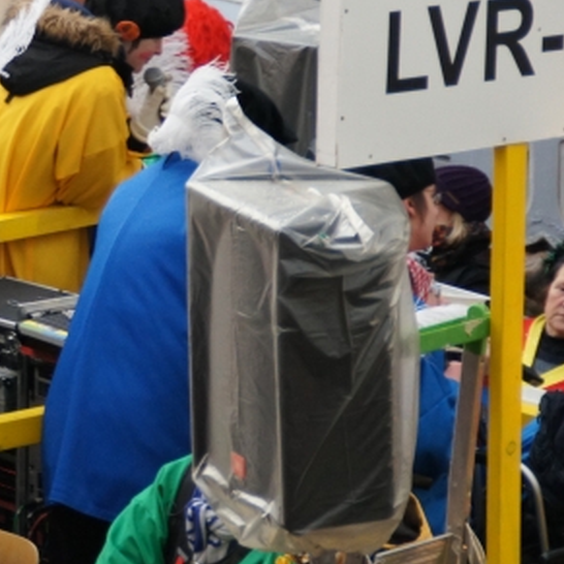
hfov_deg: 4.9
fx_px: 6525
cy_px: 62
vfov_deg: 4.9
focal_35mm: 354
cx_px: -297
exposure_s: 1/160
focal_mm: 90
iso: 800
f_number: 5.6
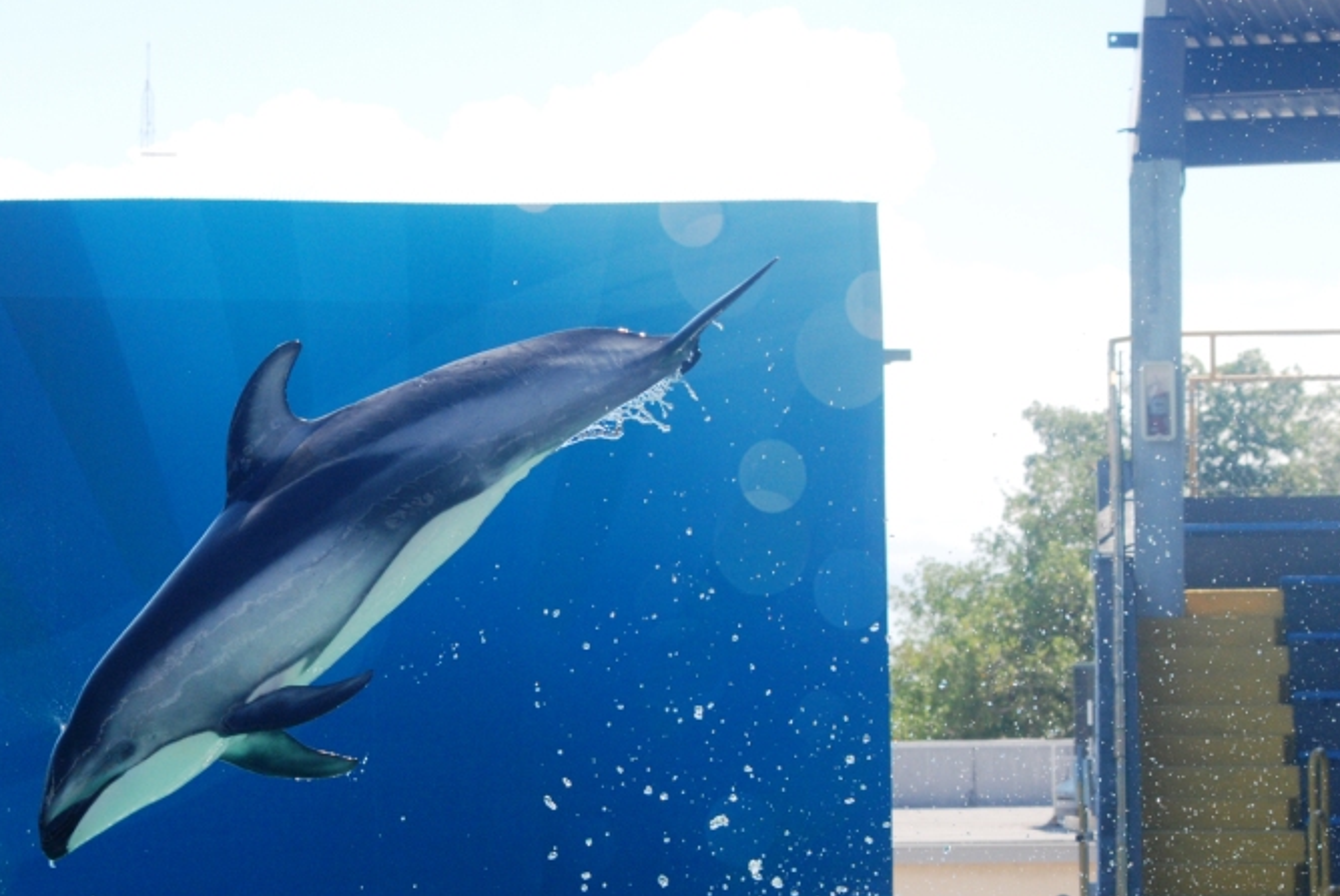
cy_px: 666
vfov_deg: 8.5
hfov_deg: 12.7
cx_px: 459
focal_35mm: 161
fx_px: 5999
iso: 400
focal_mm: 70
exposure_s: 1/800
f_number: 7.1
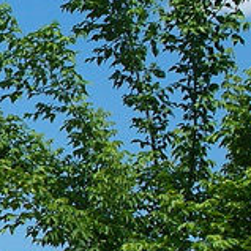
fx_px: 1731
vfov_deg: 8.3
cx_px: -559
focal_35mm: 211
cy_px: 236
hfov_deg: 7.2
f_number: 8
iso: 250
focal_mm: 22
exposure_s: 1/800
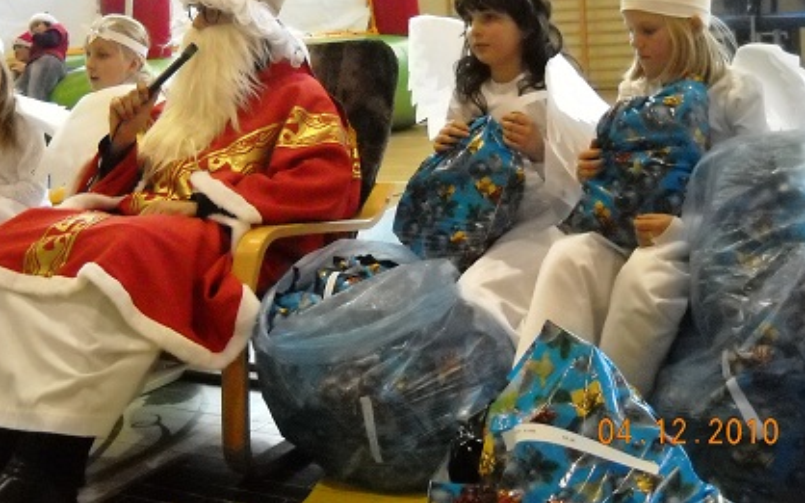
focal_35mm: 52
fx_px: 1141
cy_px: 146
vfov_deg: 24.7
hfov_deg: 38.8
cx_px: 337
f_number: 3.1
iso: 800
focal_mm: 6.72
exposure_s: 1/84
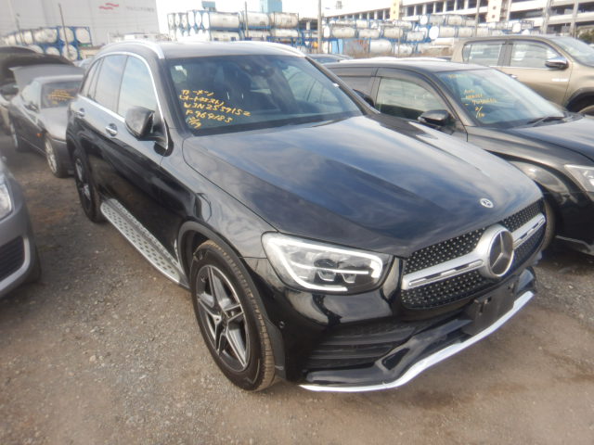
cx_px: 297
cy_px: 222
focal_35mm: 24
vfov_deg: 56.8
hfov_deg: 71.6
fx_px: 412
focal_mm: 4.3
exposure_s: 1/200
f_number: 2.8
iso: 125
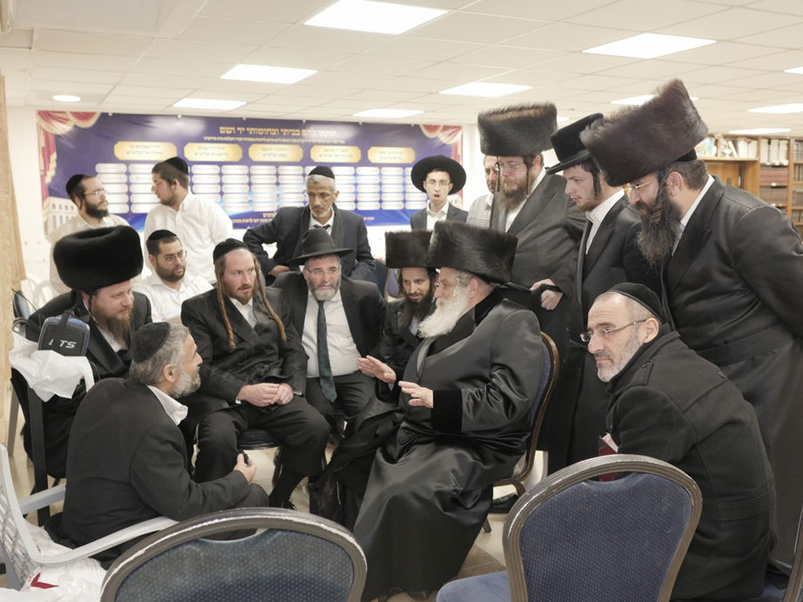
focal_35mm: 32
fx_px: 742
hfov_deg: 56.8
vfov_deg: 44.1
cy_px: 301
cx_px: 402
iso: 1000
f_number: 2.2
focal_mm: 16
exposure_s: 1/160
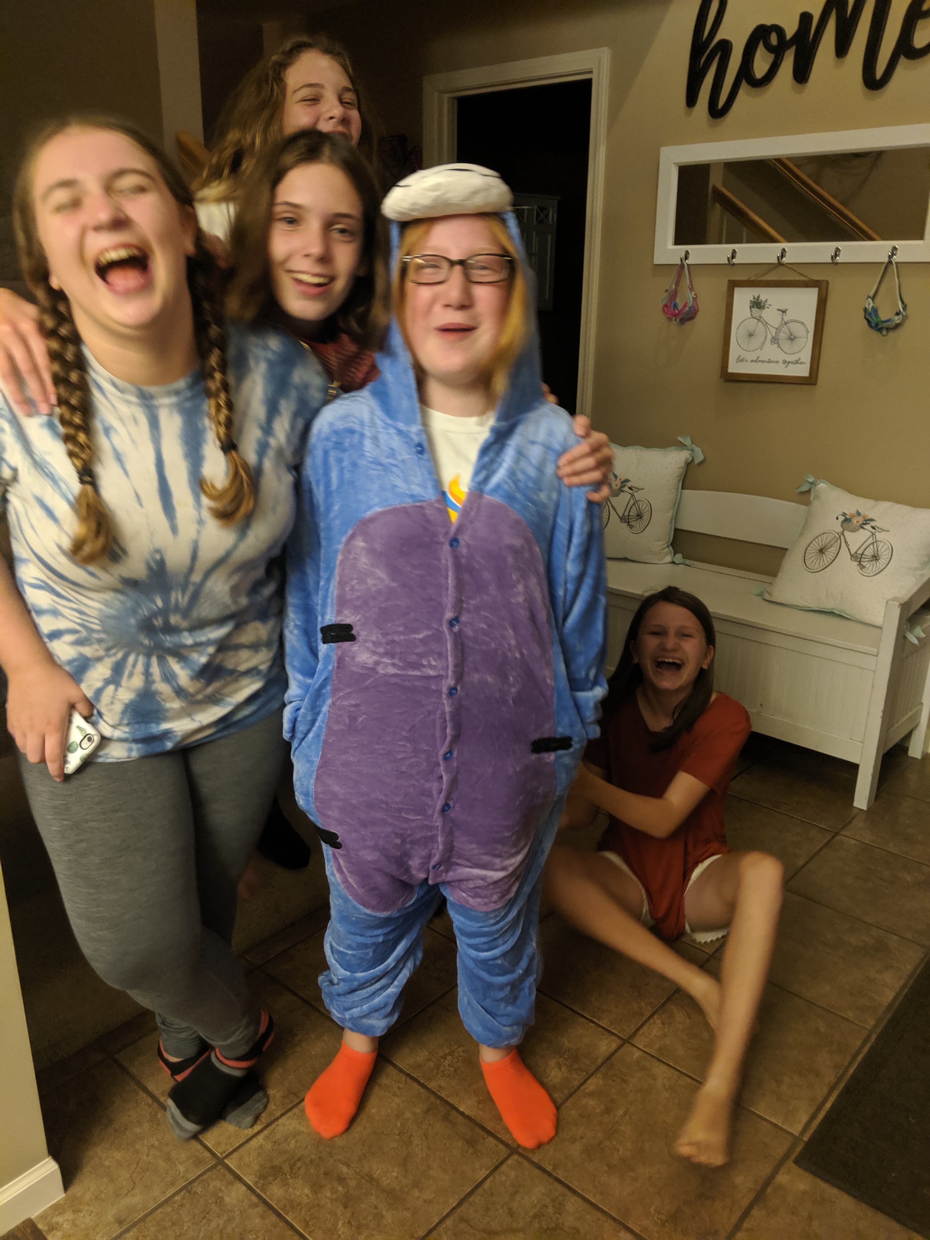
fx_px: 967
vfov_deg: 65.3
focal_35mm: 27
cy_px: 620
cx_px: 465
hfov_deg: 51.4
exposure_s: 1/30
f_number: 1.8
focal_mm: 4.44
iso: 515
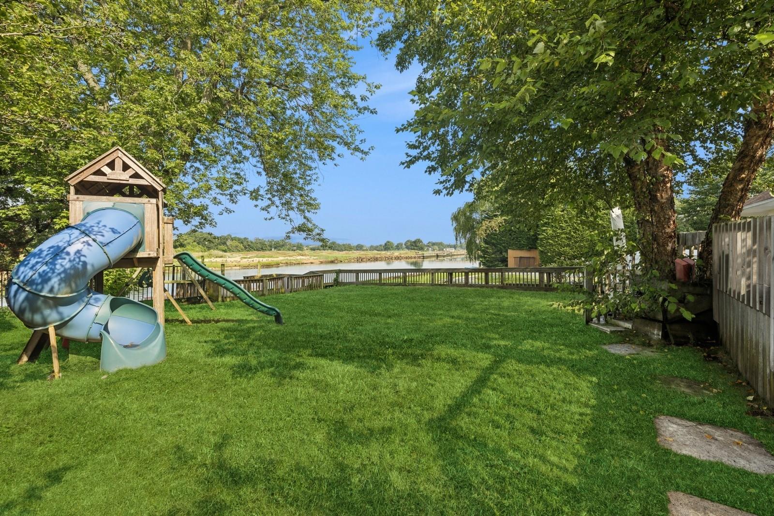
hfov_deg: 104.3
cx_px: 387
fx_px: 301
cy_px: 258
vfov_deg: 81.2
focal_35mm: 14
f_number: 11
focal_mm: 14
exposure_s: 1/60
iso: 100
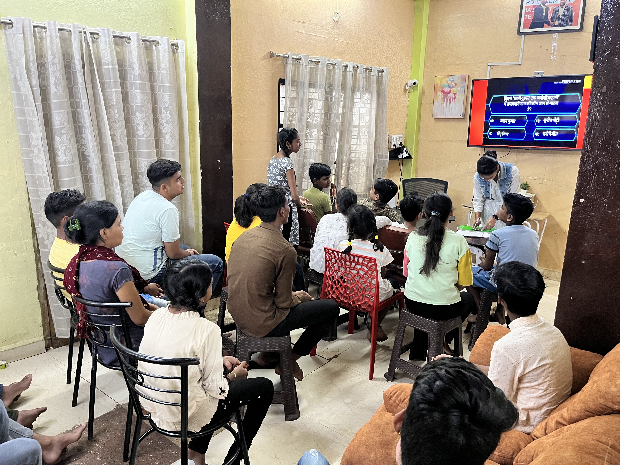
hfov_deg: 67.3
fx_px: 466
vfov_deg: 53.1
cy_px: 232
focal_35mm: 26
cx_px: 310
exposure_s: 1/50
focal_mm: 5.1
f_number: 1.6
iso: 400
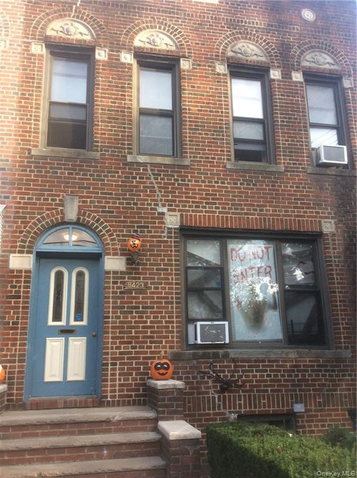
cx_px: 178
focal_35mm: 33
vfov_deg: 55.4
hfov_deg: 42.8
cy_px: 239
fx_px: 455
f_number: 2.4
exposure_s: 1/124
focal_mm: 3.3
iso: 32
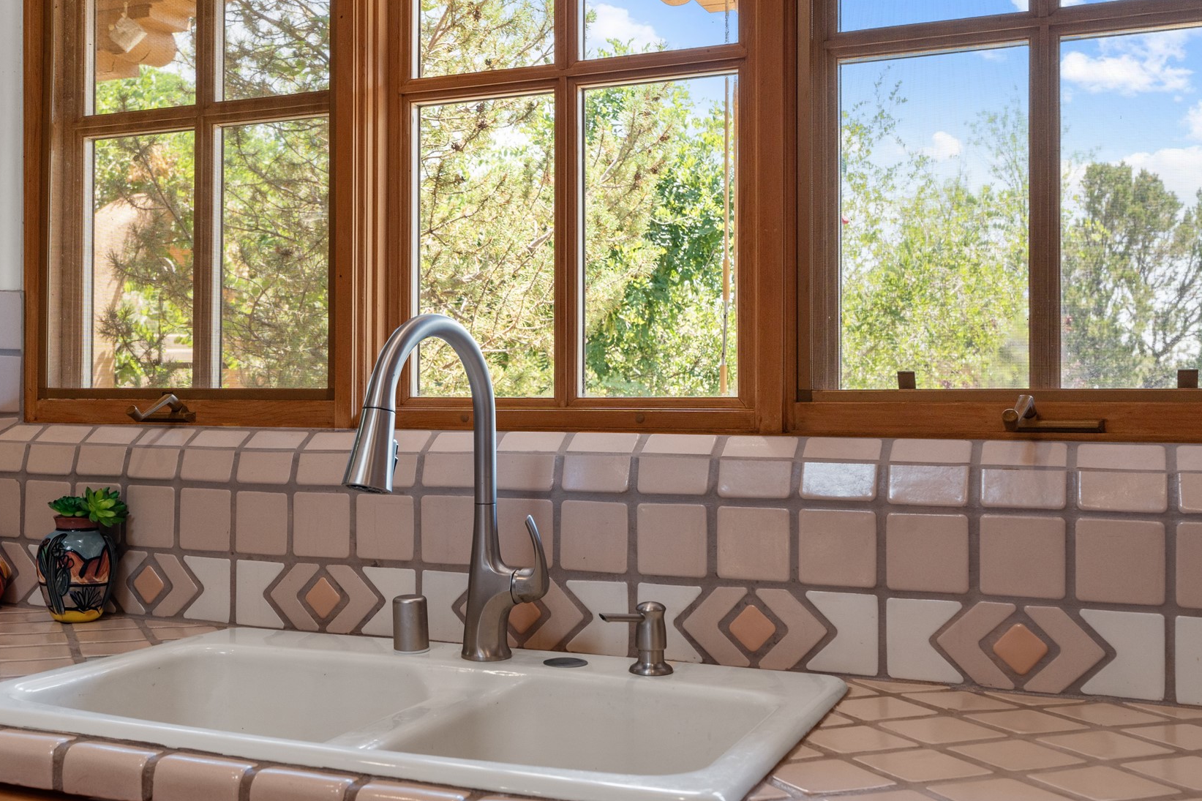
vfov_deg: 32.6
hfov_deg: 47.1
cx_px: 474
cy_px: 383
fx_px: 1369
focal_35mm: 41
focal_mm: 31
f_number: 9
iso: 400
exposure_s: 1/13
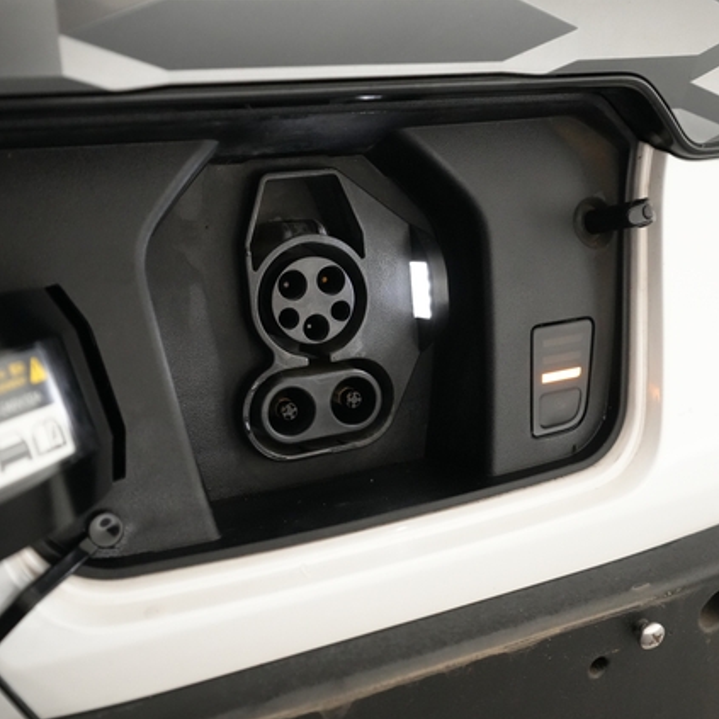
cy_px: 359
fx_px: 846
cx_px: 330
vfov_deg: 46.0
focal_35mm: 36
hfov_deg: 46.0
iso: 6400
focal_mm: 28
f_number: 4
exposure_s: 1/160
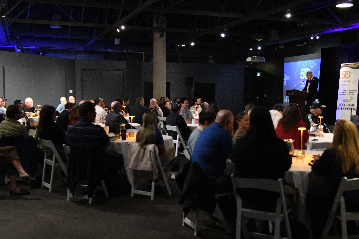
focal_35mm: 43
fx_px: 429
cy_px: 127
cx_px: 173
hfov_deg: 45.4
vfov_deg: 31.2
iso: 9000
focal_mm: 34
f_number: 4
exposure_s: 1/100
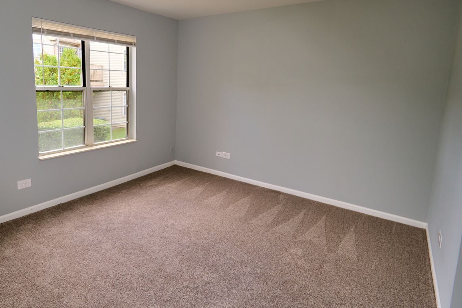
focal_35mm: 21
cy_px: 122
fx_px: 269
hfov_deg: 80.4
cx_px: 188
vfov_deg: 59.0
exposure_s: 1/60
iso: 250
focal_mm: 10
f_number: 4
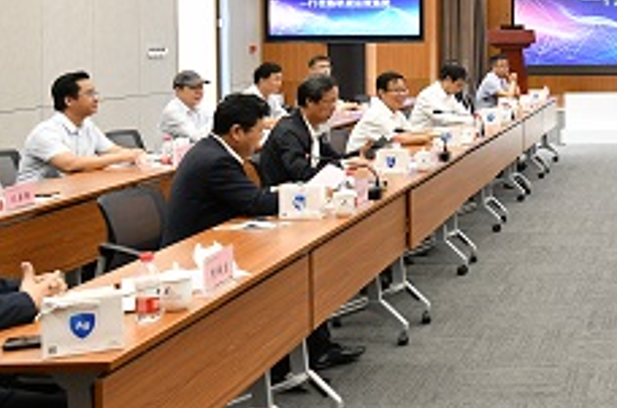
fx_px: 992
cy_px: 46
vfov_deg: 22.7
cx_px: 687
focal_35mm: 58
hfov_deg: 30.7
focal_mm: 24
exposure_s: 1/60
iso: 3200
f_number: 4.5
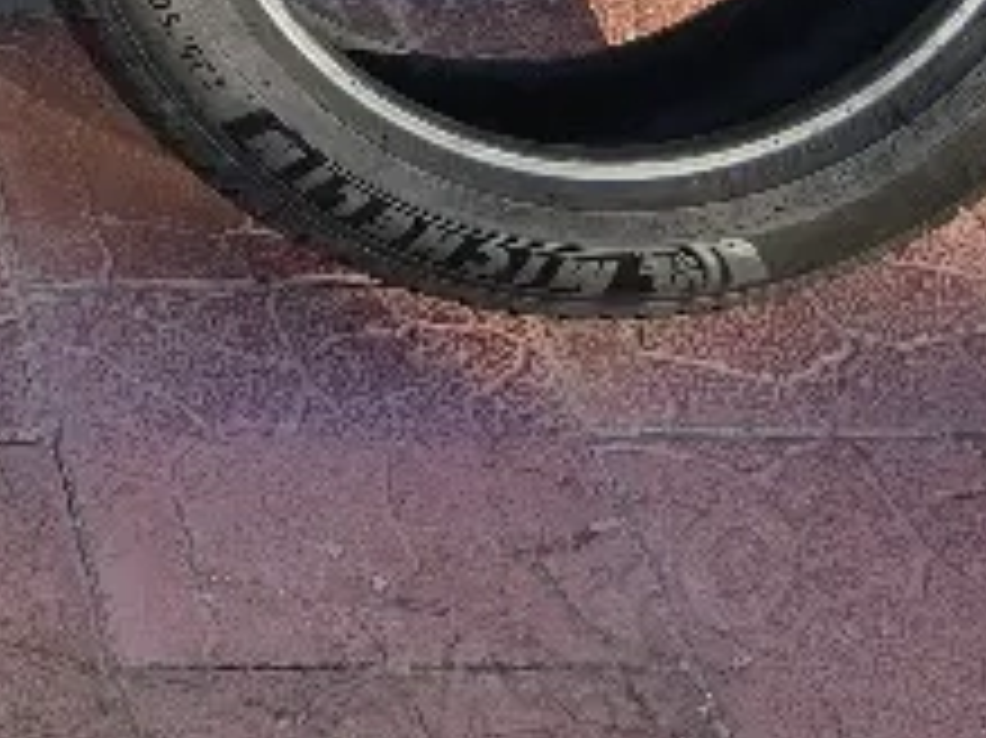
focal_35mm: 105
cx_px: -549
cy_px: -284
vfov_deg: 13.5
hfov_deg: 16.8
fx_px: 2989
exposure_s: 1/294
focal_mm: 6.3
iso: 12
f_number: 1.7
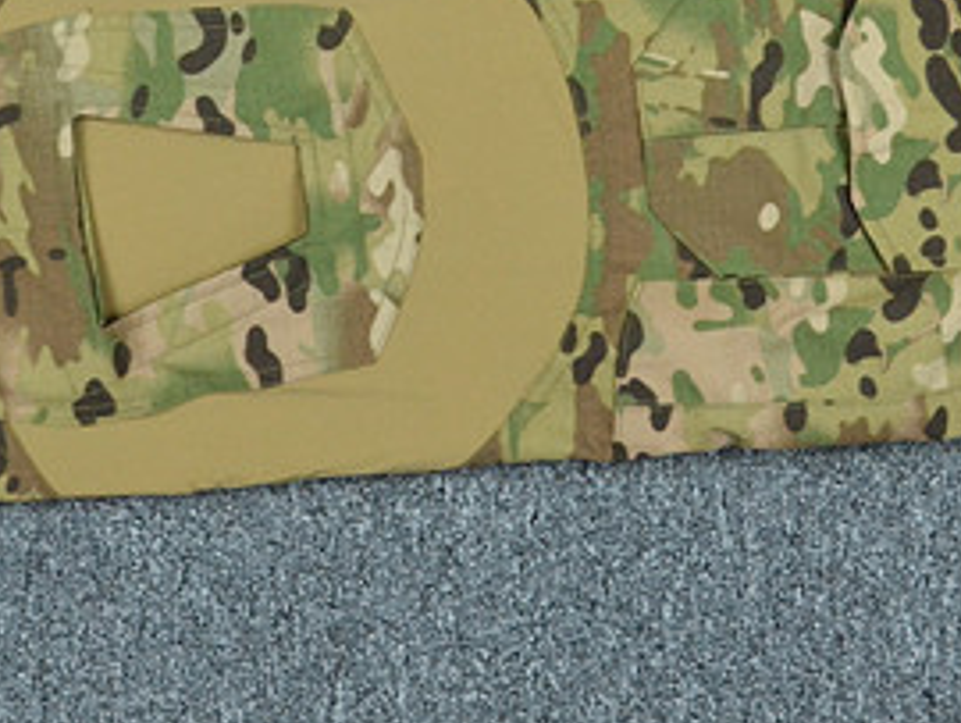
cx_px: 384
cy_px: -158
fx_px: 3557
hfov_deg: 15.4
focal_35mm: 128
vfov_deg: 11.4
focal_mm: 30
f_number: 8
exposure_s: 1/100
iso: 1600
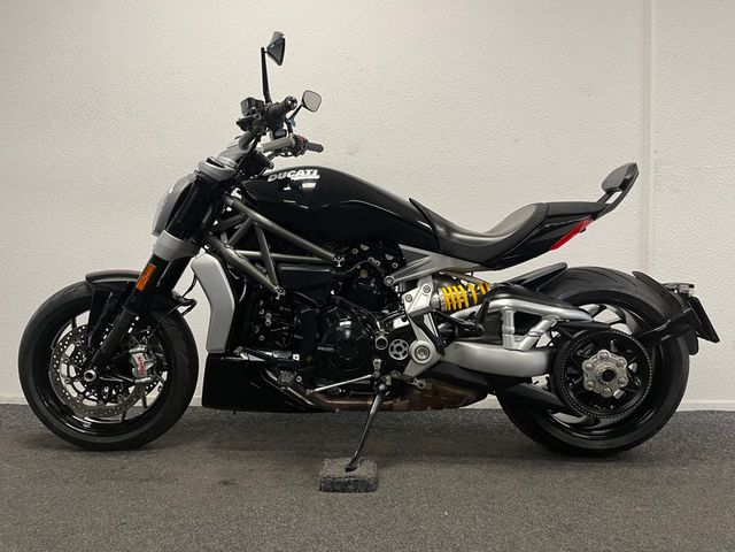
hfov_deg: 67.3
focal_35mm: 26
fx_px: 552
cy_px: 276
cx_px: 368
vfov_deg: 53.1
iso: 80
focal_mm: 5.1
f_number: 1.6
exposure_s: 1/50
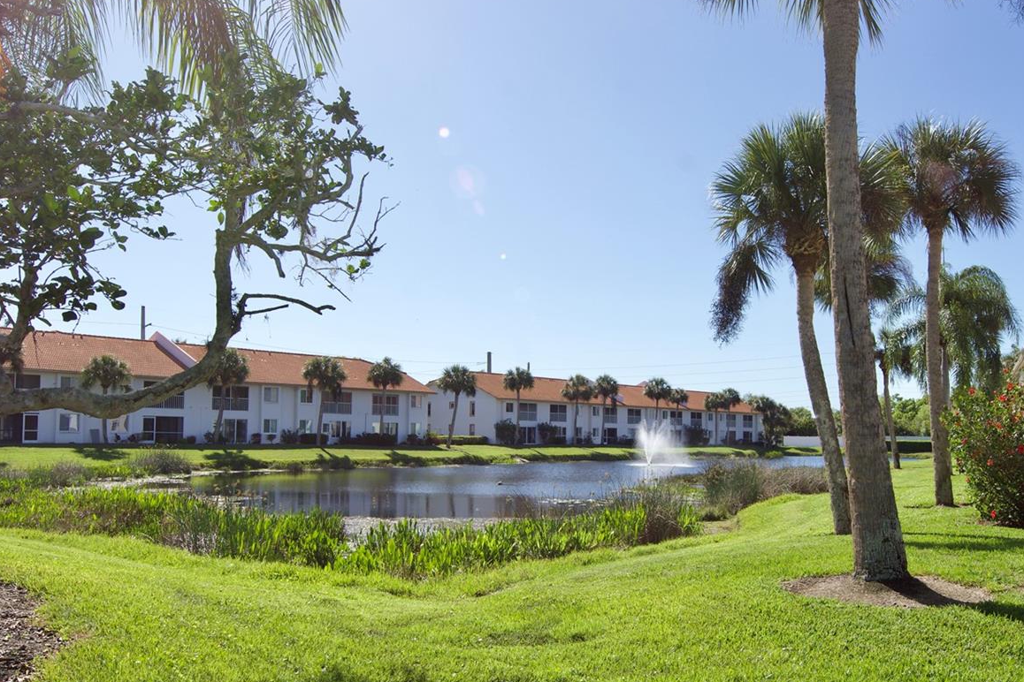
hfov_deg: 63.5
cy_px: 402
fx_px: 825
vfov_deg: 44.8
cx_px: 562
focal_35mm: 29
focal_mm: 14
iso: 100
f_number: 9
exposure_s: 1/250
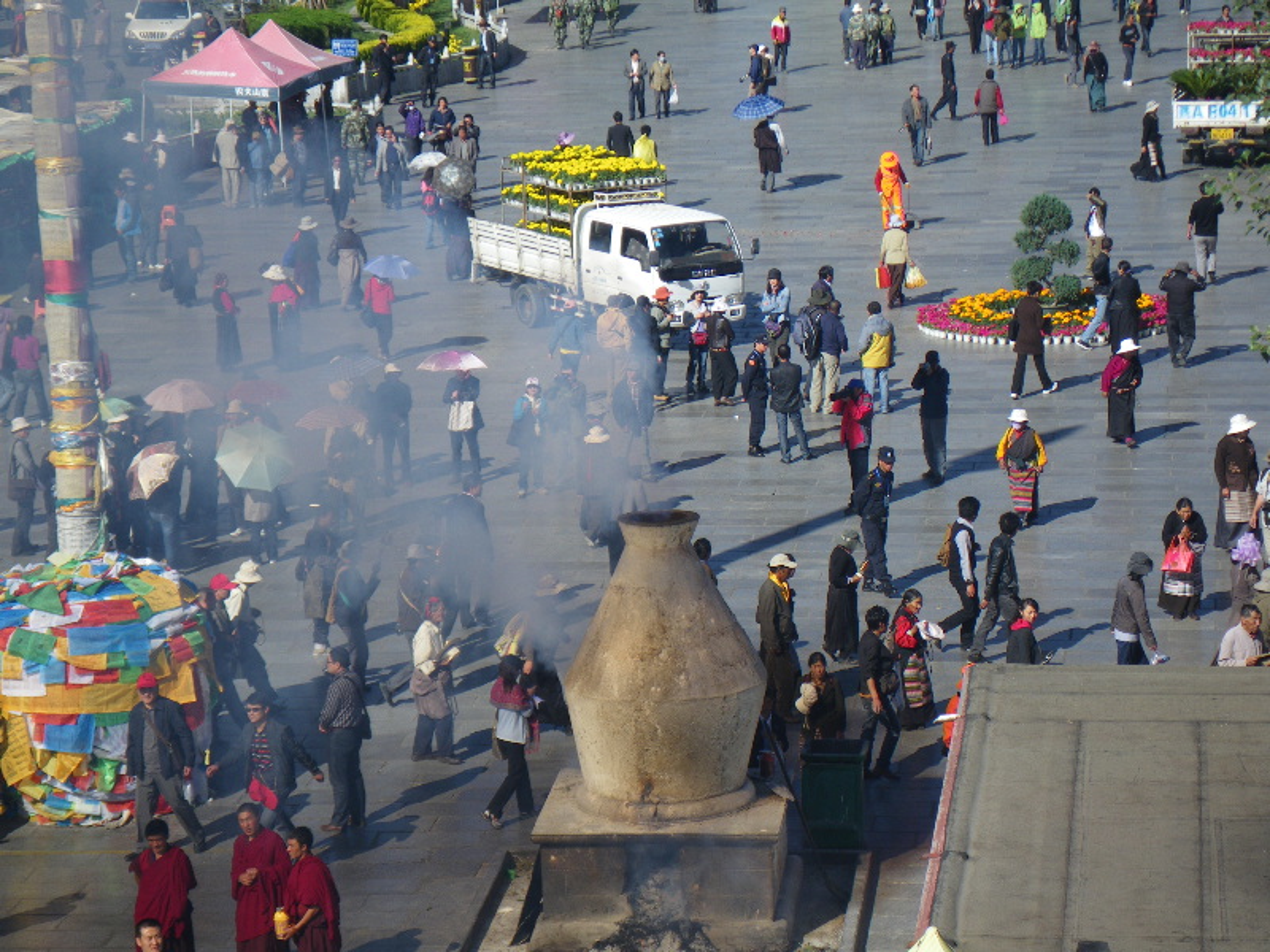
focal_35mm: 115
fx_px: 4219
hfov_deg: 17.1
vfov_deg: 12.9
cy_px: 476
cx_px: 635
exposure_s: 1/250
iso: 50
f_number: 5.2
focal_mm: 20.6
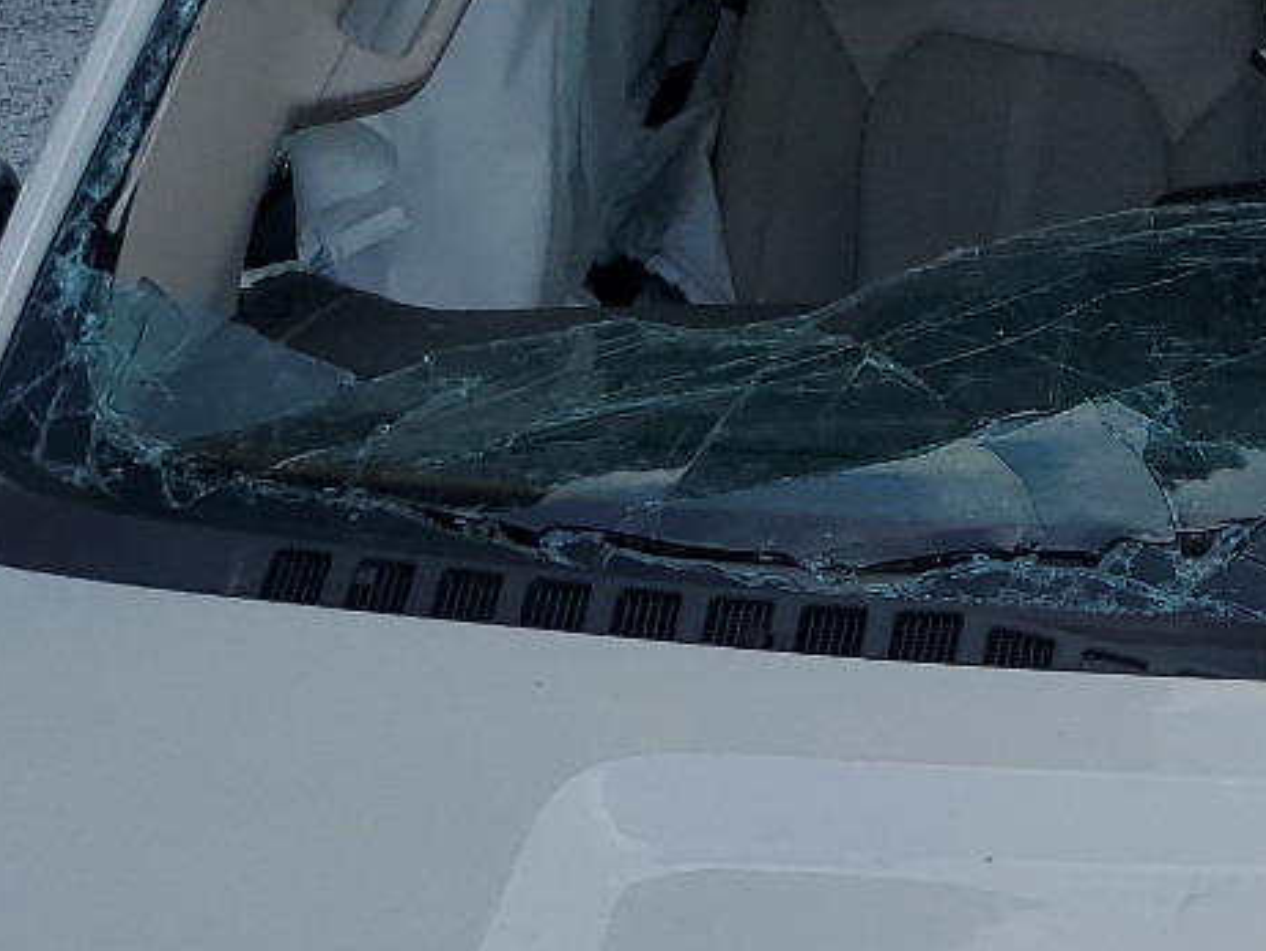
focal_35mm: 90
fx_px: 3293
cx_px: 1430
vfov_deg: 15.3
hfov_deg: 20.6
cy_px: 1373
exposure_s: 1/10000
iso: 50
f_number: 1.5
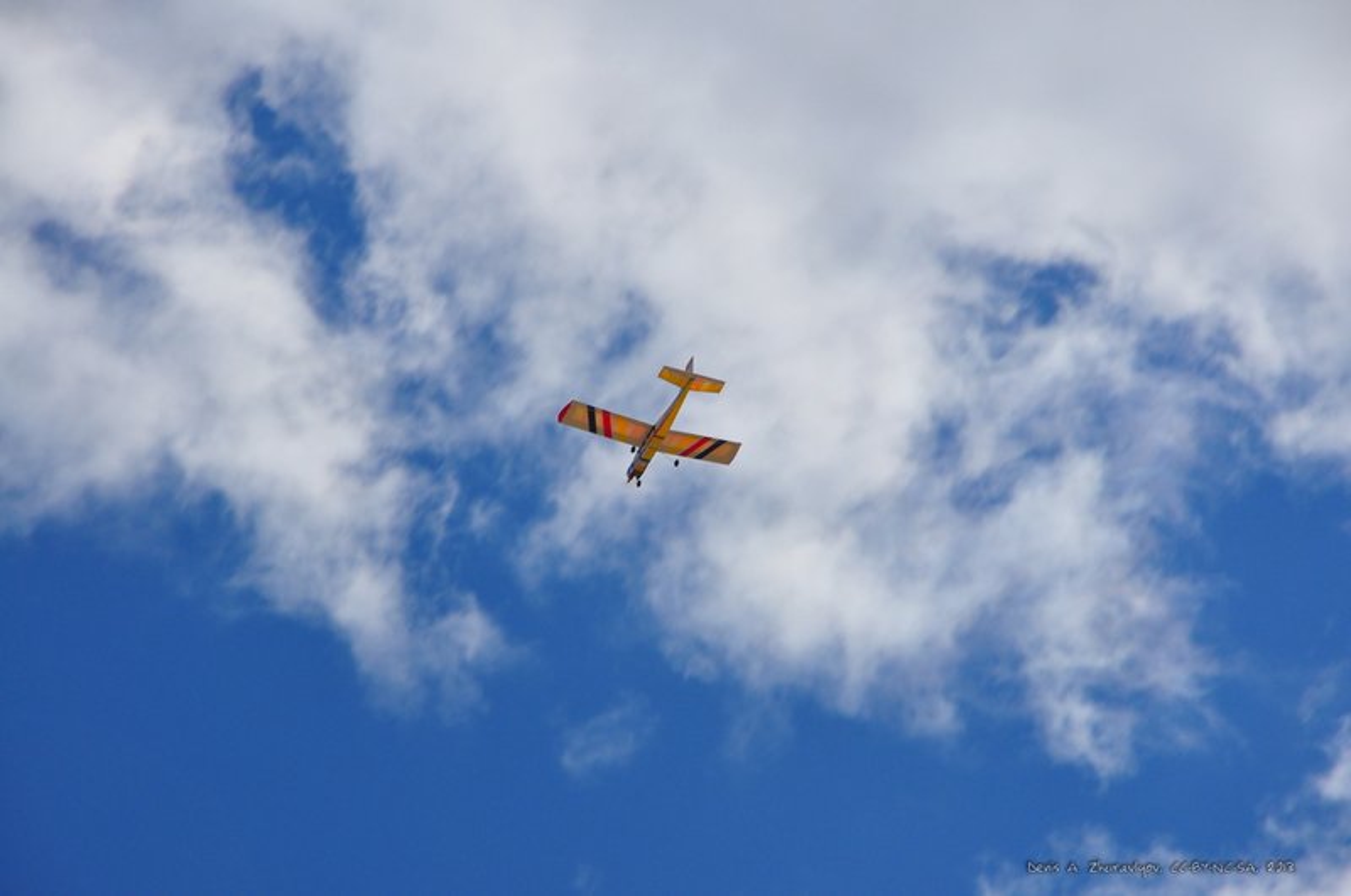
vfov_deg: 7.3
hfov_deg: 11.0
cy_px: 448
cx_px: 676
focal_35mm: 188
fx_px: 7026
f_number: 8
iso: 200
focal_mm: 125
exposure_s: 1/320
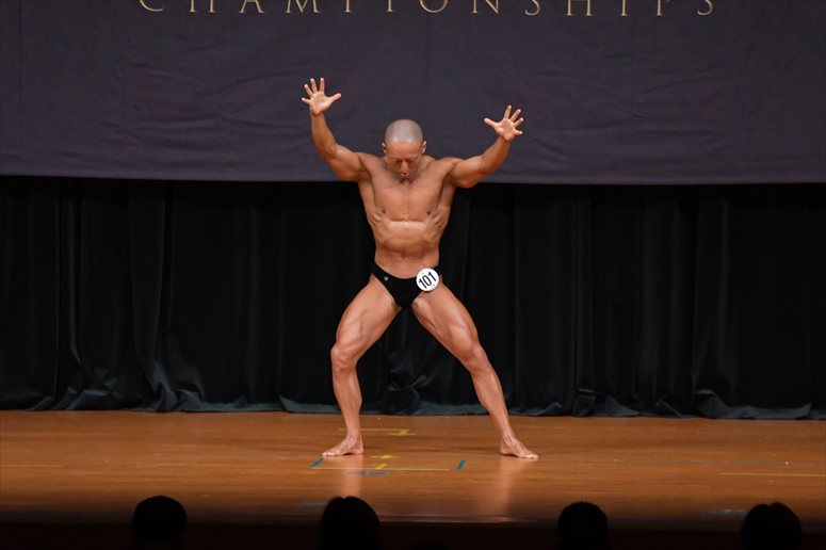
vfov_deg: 5.7
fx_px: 5504
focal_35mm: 240
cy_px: 275
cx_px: 413
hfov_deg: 8.6
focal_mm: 160
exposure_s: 1/400
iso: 4000
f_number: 5.6
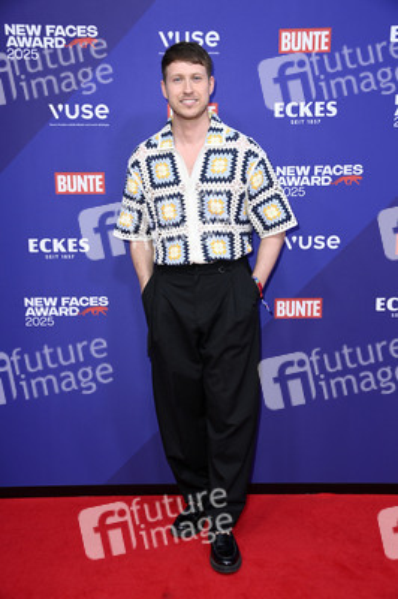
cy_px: 300
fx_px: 747
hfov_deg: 29.8
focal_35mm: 45
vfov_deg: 43.6
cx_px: 199
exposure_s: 1/200
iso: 800
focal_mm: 45
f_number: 5.6
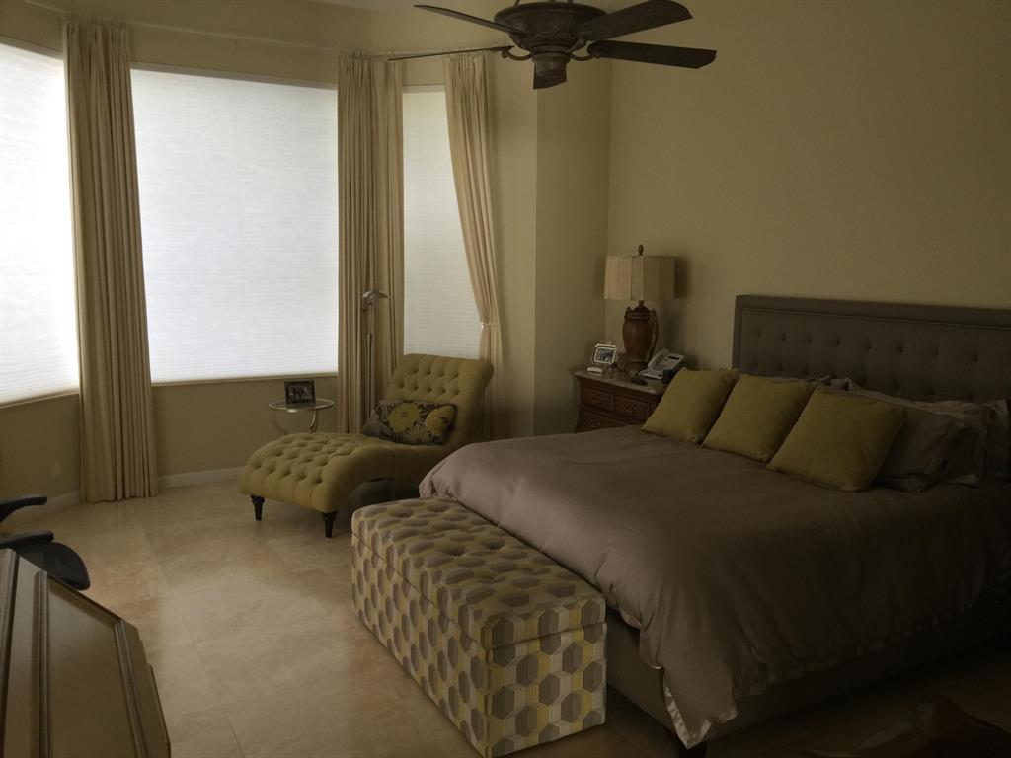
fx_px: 847
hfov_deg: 61.7
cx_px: 506
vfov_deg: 48.2
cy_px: 379
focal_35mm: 29
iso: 40
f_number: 2.2
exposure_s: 1/15
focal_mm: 4.15
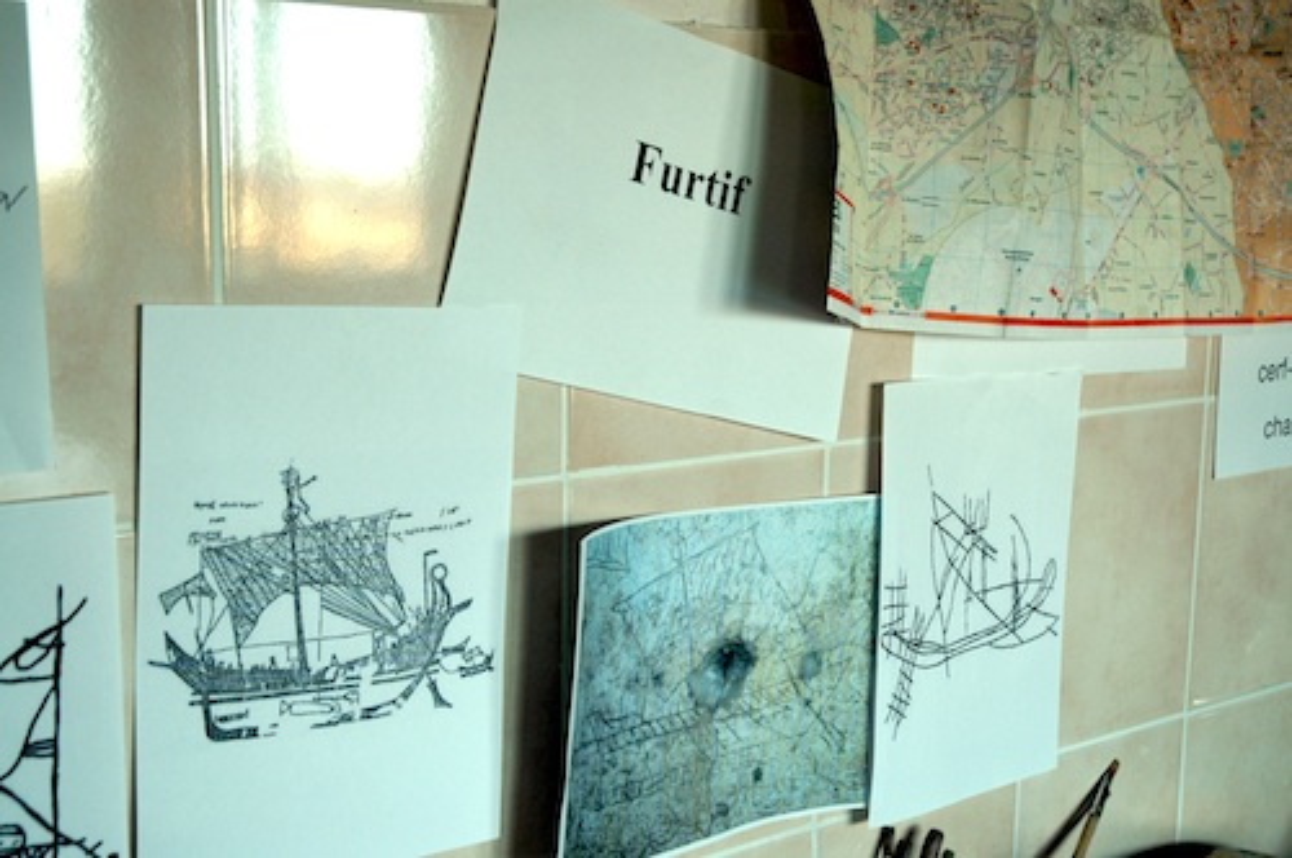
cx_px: 646
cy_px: 429
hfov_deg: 38.9
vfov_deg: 26.4
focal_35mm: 51
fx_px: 1828
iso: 200
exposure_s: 1/60
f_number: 4.2
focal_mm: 34
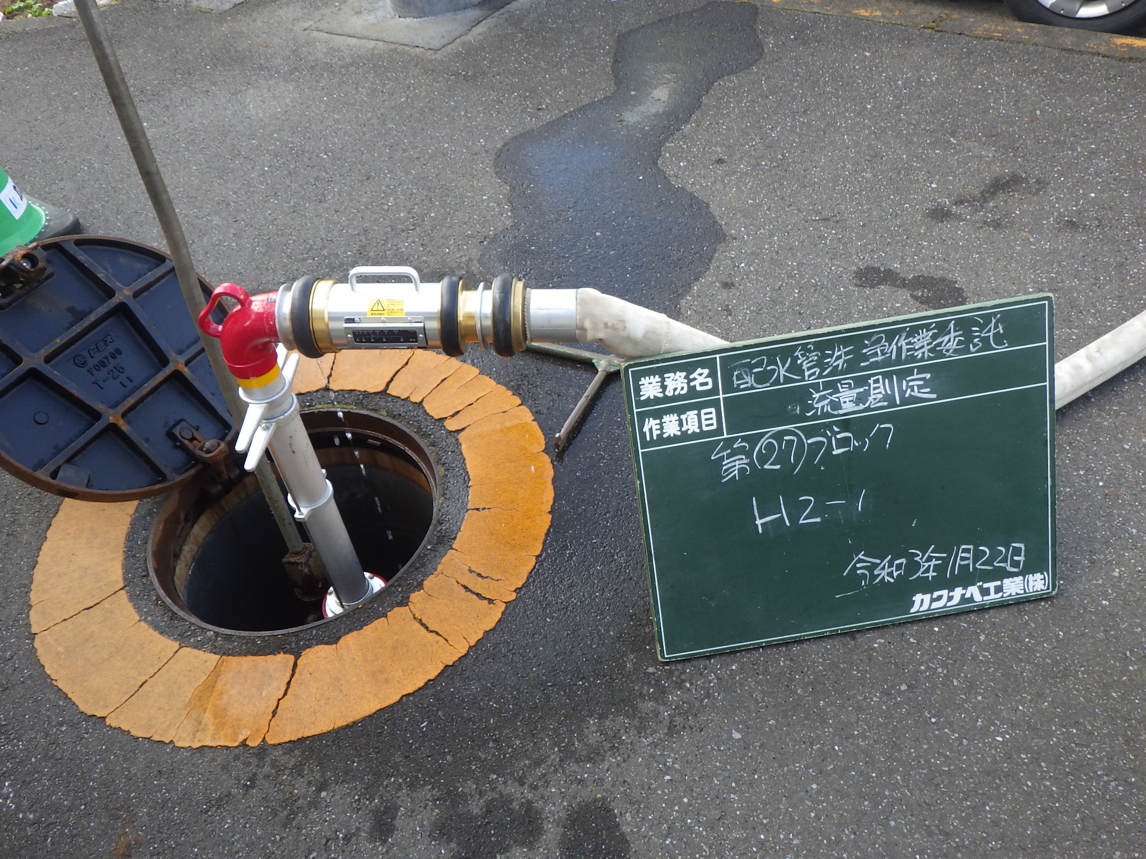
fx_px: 927
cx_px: 573
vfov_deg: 49.7
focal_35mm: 28
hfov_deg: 63.4
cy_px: 430
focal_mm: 5
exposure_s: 1/125
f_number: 3.5
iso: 125
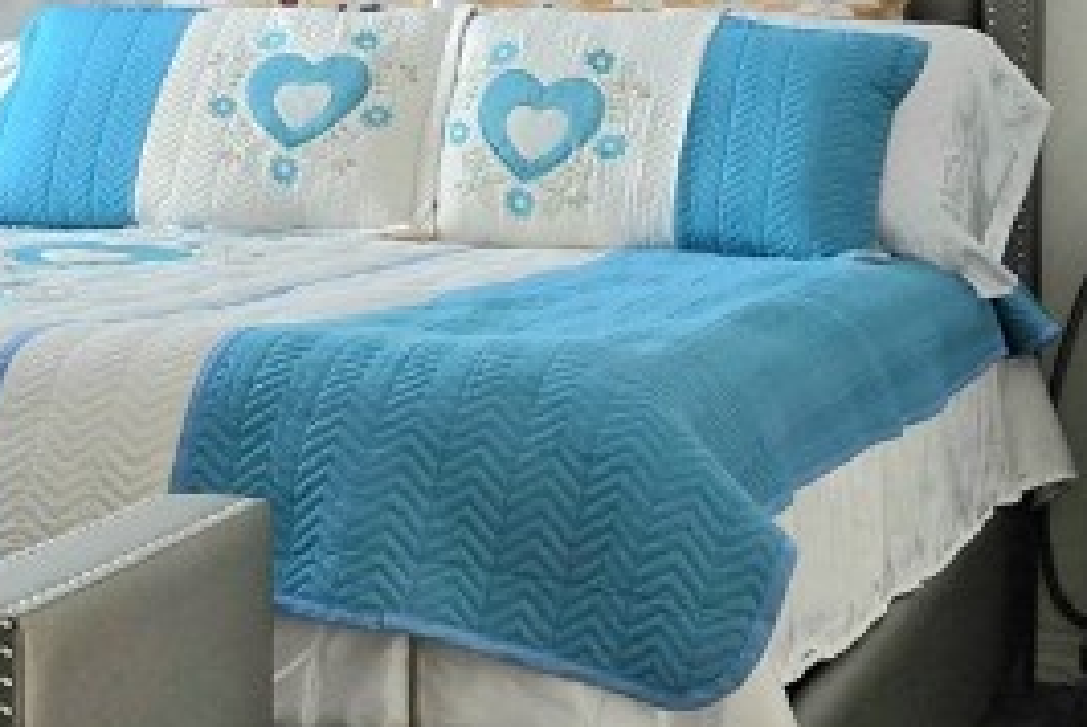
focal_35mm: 92
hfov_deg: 22.1
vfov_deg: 14.6
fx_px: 2781
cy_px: -20
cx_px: 478
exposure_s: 1/120
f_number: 1.7
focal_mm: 6.3
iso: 400
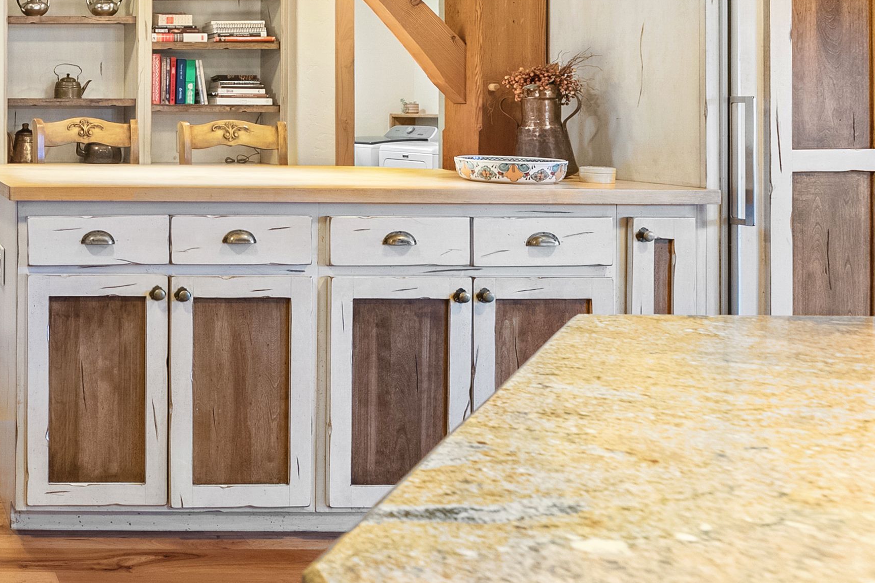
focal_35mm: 37
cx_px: -138
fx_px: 899
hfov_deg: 39.7
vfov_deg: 34.6
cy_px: 103
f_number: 8
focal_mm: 15
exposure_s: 1/8
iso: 800
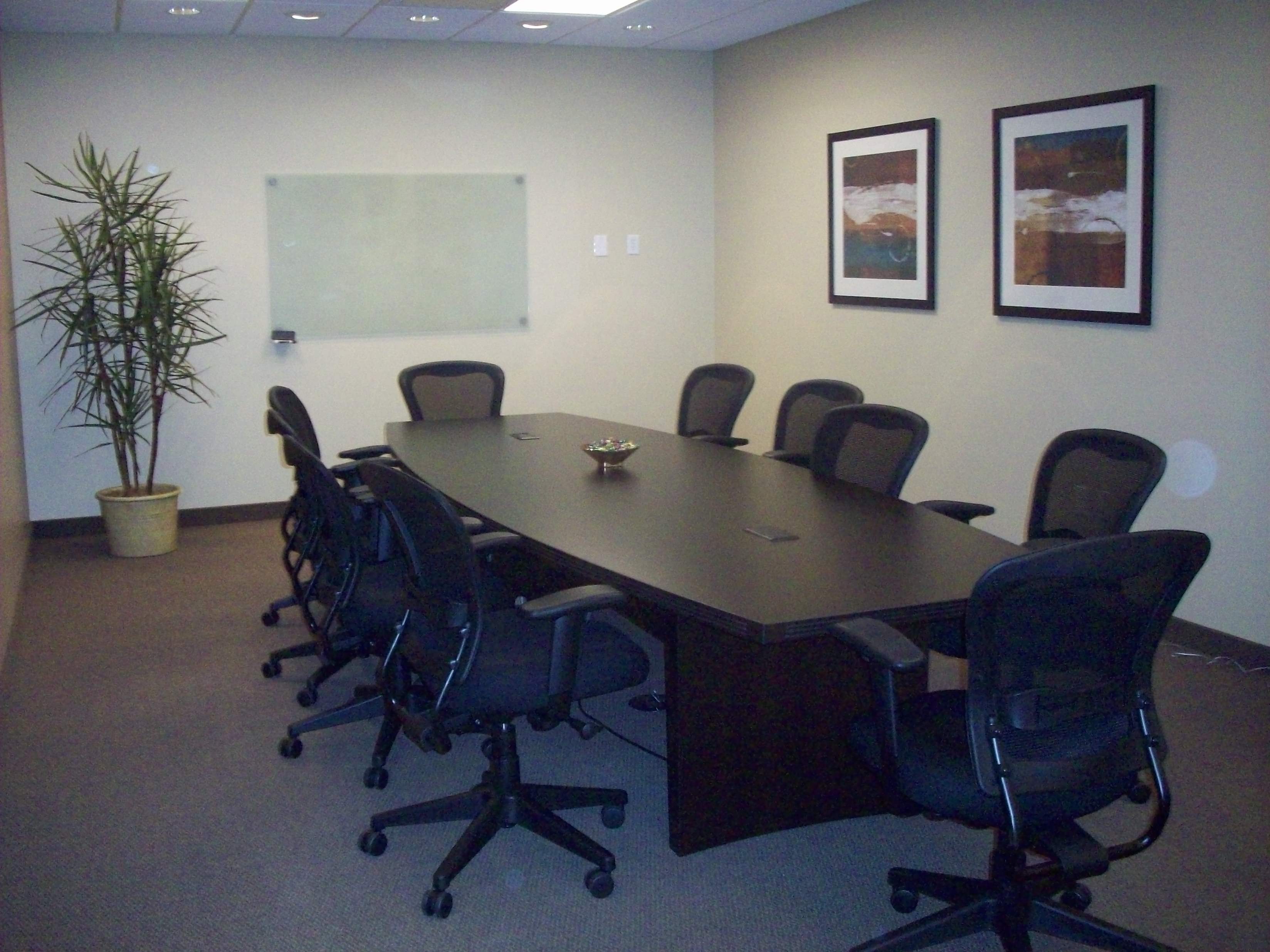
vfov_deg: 38.7
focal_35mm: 37
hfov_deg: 50.1
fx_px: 1357
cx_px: 635
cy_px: 476
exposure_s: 1/45
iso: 400
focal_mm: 6.2
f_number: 2.8
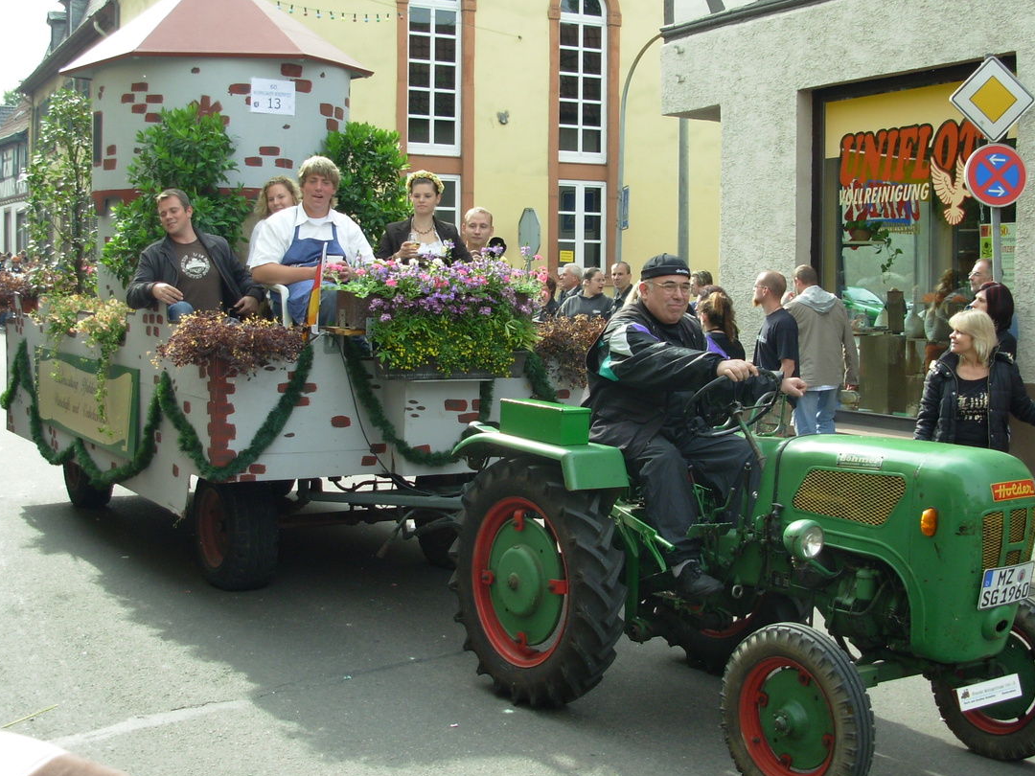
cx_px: 522
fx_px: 1495
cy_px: 361
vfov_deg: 29.1
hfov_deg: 38.2
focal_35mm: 50
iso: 50
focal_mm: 7.5
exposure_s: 1/264
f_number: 3.1
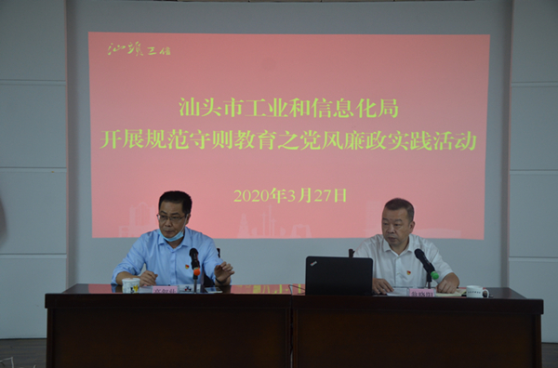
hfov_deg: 39.0
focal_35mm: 51
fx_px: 788
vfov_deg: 26.3
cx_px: 279
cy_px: 184
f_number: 4.2
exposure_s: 1/60
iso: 560
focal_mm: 34
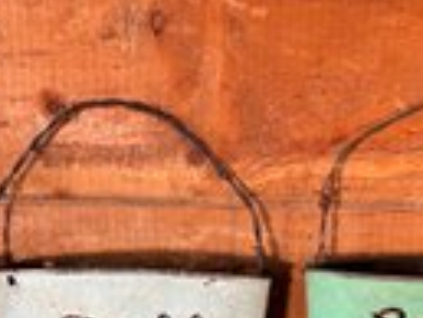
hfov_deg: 28.0
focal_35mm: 69
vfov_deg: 20.7
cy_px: 310
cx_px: 149
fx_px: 844
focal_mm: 5.7
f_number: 1.5
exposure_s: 1/115
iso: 125
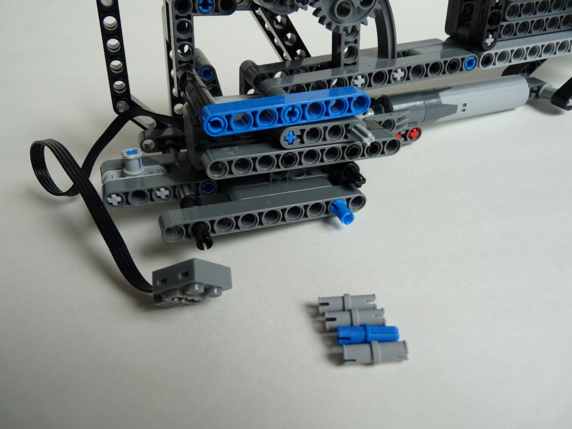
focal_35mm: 27
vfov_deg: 51.4
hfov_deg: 65.3
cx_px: 286
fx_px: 446
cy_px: 214
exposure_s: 1/100
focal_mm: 4.8
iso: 100
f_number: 2.8
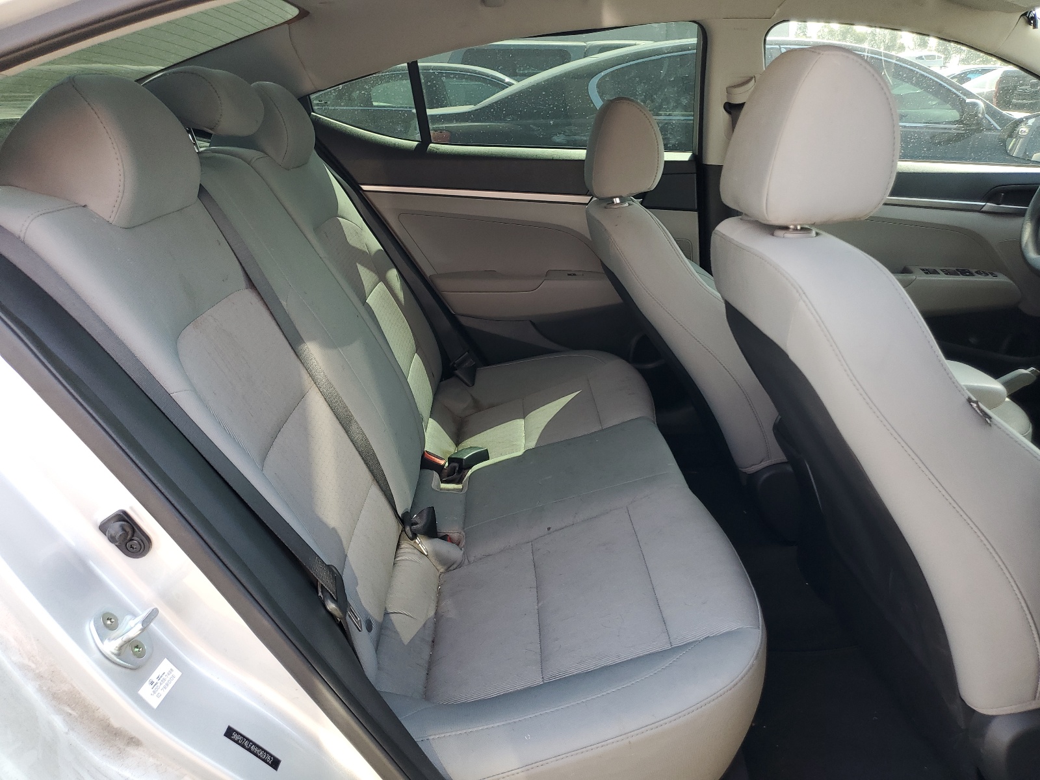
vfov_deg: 53.1
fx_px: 781
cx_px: 520
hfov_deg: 67.3
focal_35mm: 26
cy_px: 390
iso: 50
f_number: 1.5
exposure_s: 1/145
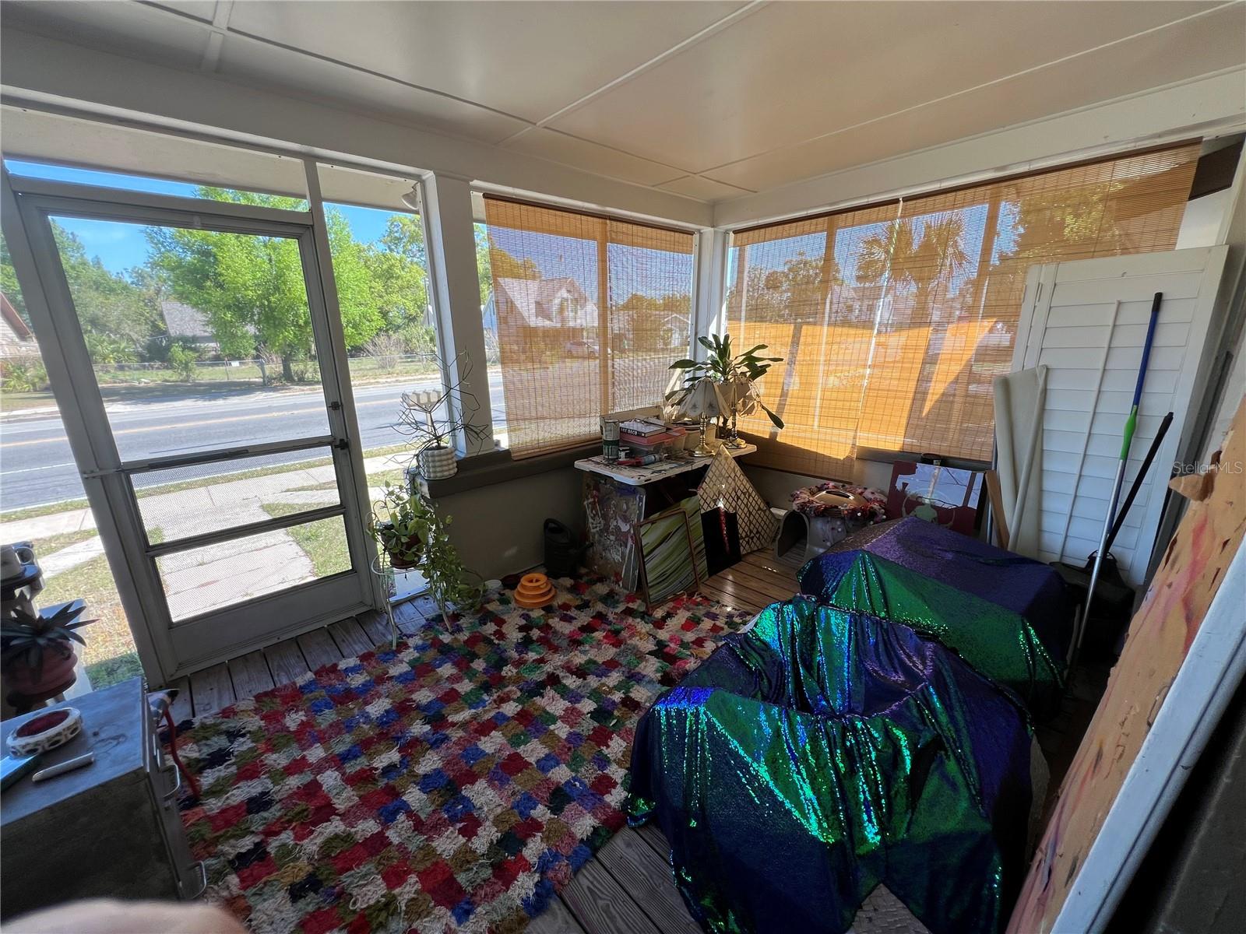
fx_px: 468
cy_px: 467
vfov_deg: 89.9
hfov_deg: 106.2
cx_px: 623
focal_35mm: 13
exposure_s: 1/173
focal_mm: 1.57
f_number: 1.8
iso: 32
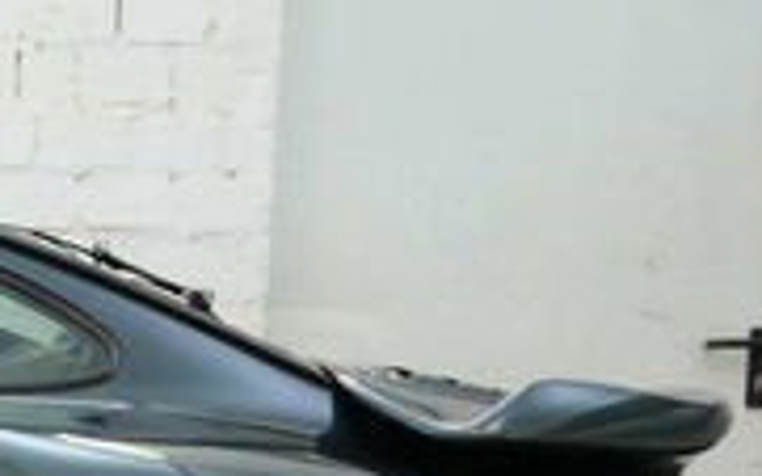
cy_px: 838
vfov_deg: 8.8
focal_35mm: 143
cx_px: -674
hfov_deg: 13.0
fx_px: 2969
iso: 400
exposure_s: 1/40
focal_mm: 22
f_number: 3.5
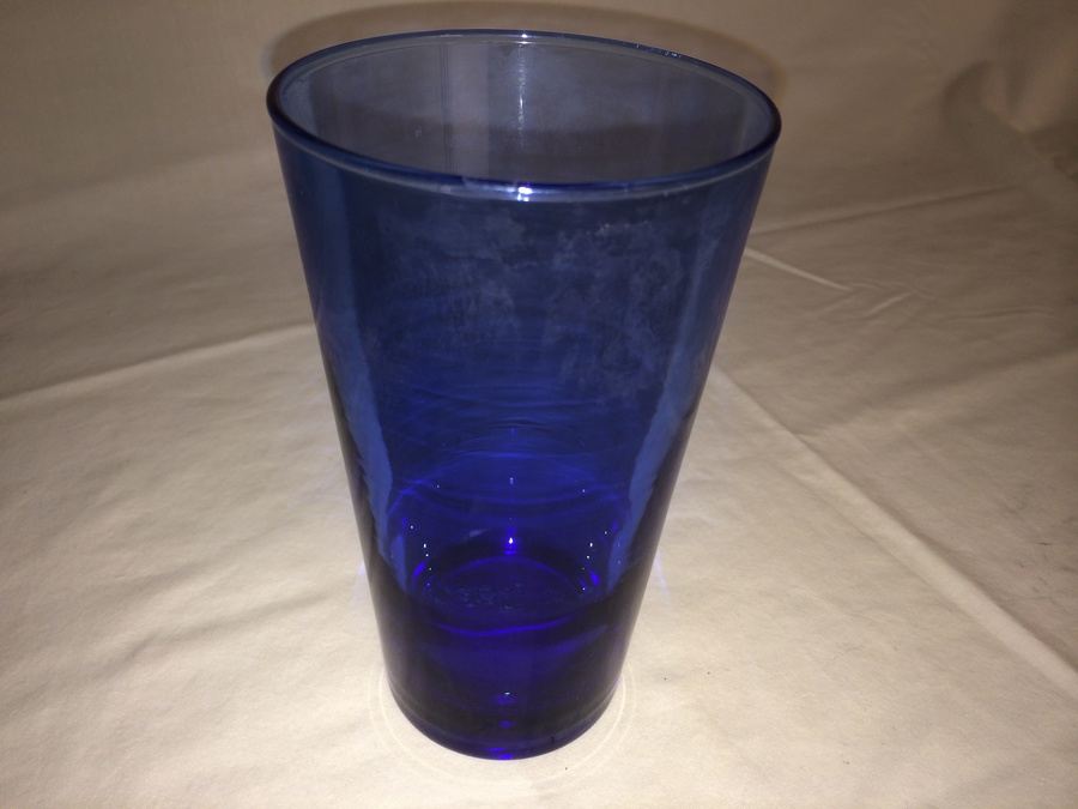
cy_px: 404
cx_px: 539
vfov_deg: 46.8
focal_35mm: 30
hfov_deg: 60.0
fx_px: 934
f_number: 2.2
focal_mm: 4.12
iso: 32
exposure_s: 1/82
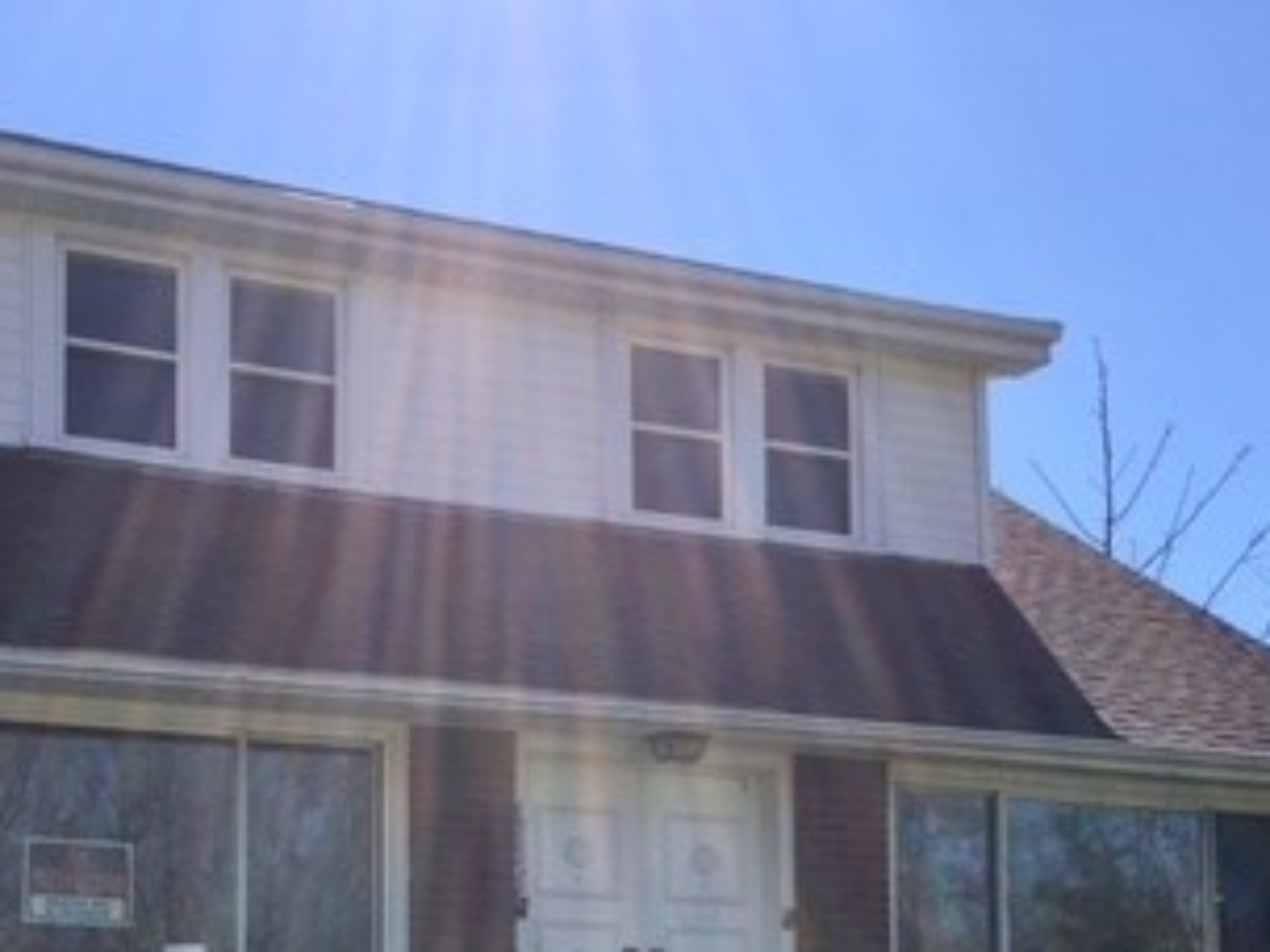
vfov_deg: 22.9
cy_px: 998
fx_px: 2238
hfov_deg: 31.7
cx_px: 614
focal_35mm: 61
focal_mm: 4.15
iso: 25
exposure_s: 1/1304
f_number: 2.2
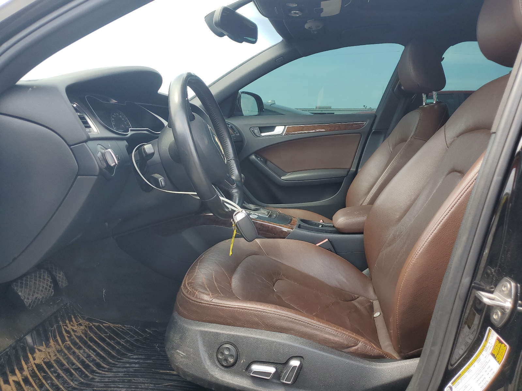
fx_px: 392
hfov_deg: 67.3
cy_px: 196
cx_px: 261
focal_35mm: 26
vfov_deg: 53.1
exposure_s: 1/312
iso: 50
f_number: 1.5
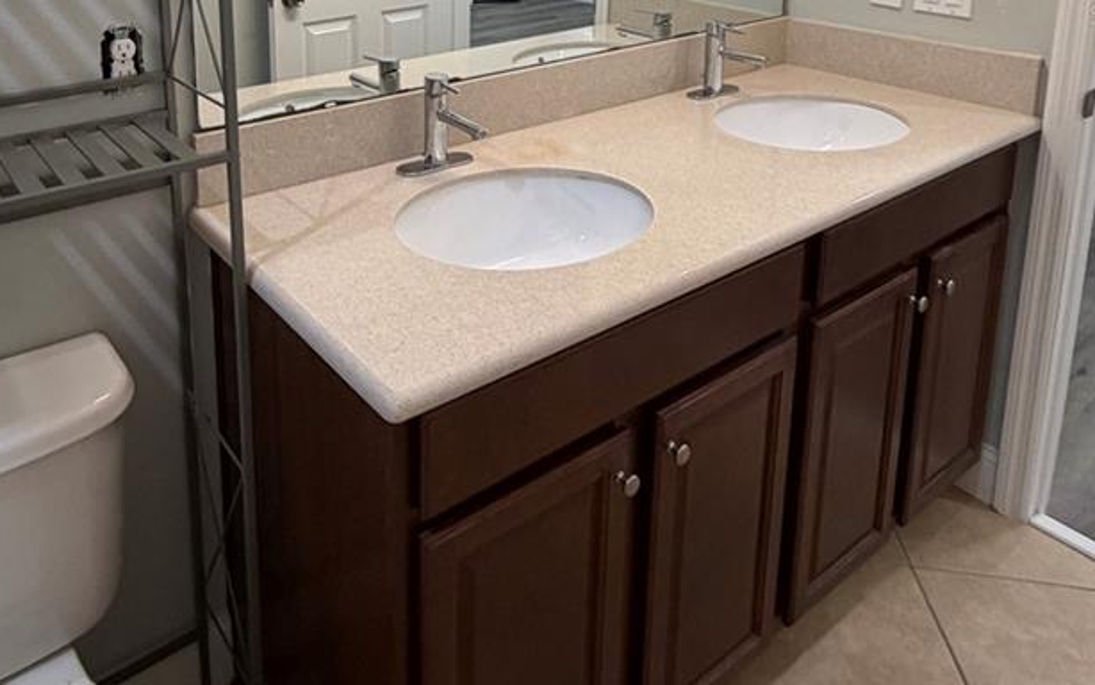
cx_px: 414
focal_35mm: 29
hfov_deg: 63.8
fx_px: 866
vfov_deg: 38.7
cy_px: 14
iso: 200
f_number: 2.2
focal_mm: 2.22
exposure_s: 1/60
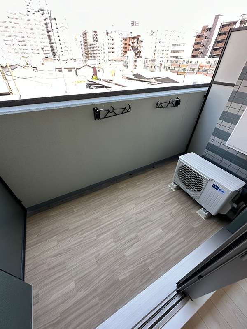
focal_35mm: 14
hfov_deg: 85.7
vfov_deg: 102.1
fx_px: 133
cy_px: 164
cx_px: 124
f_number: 2.2
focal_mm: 2.22
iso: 64
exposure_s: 1/99
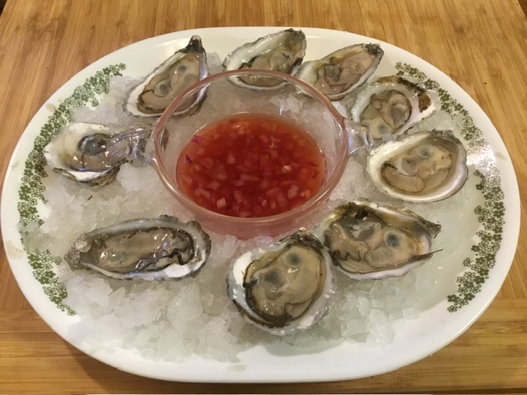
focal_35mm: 31
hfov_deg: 58.4
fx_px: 472
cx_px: 264
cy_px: 198
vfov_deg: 45.4
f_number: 2.4
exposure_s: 1/30
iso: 160
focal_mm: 3.3
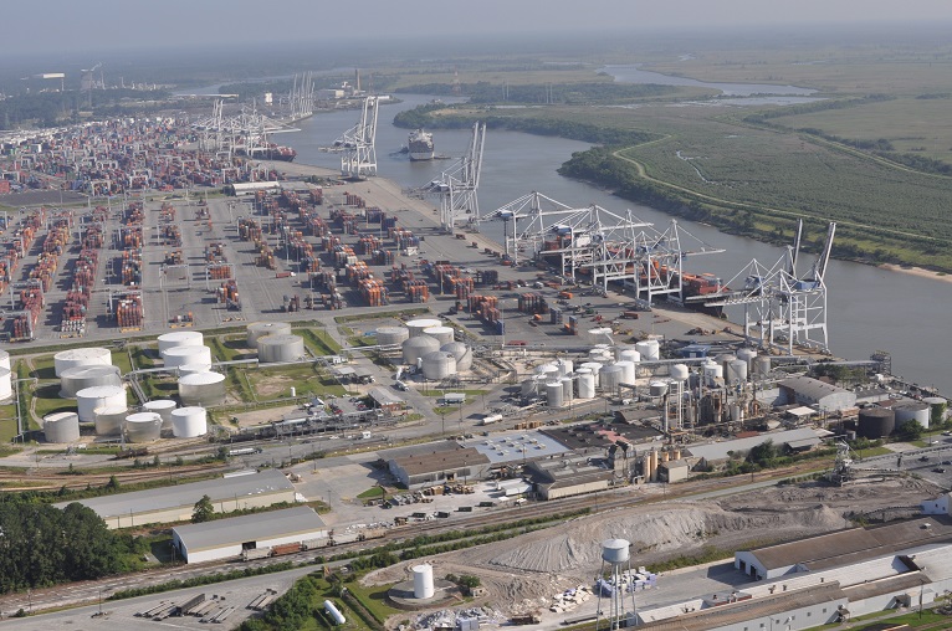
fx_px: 1386
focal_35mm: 52
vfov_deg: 25.7
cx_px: 476
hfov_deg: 37.9
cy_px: 316
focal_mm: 35
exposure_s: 1/250
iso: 200
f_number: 11
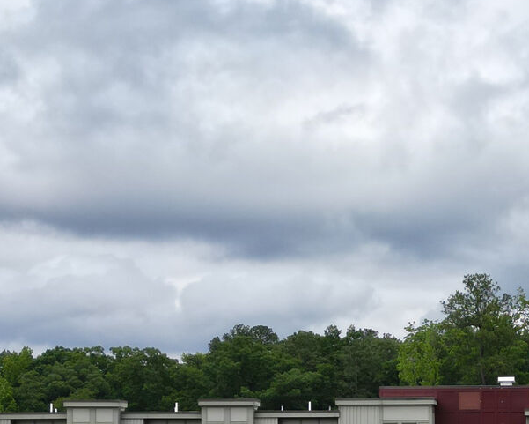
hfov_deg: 23.6
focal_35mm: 78
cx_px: 499
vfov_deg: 19.2
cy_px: 415
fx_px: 1221
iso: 100
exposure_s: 1/5000
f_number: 1.7
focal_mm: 6.7
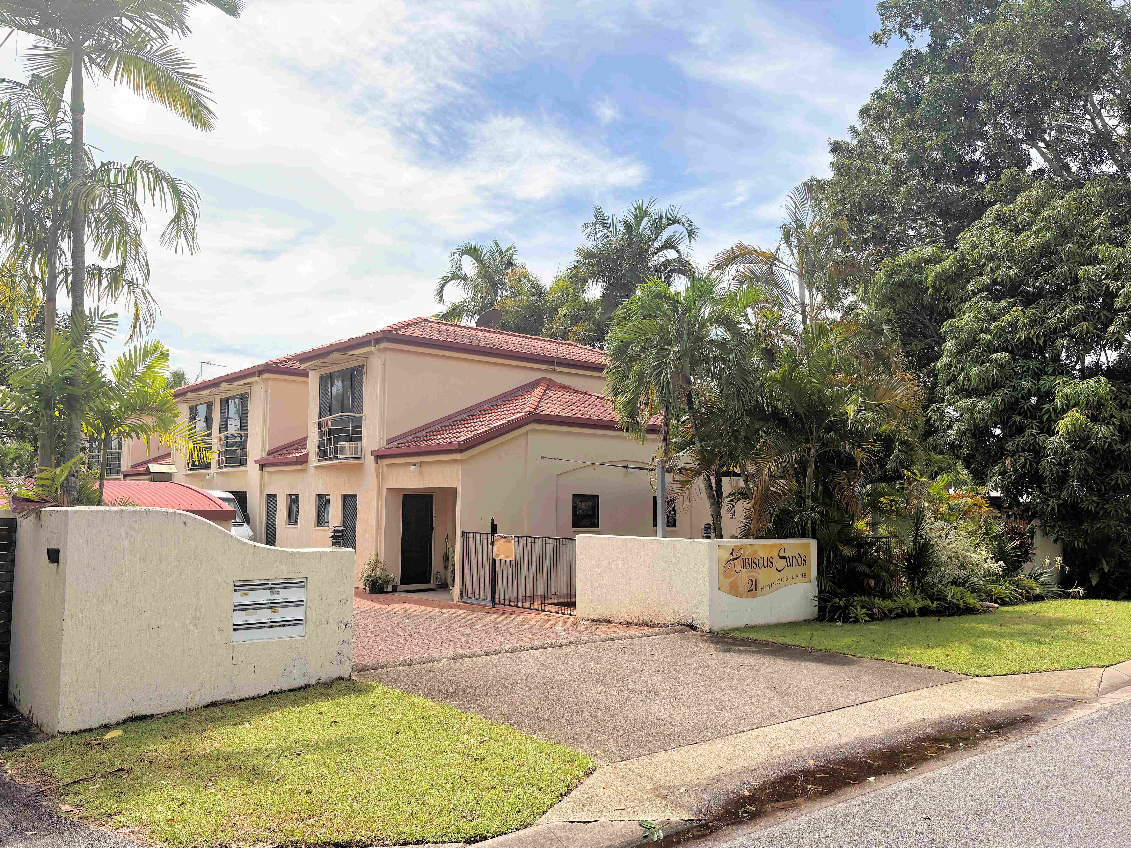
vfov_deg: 51.3
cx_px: 550
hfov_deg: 65.3
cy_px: 439
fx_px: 882
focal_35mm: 27
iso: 50
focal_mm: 5.96
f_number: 1.6
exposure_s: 1/4950
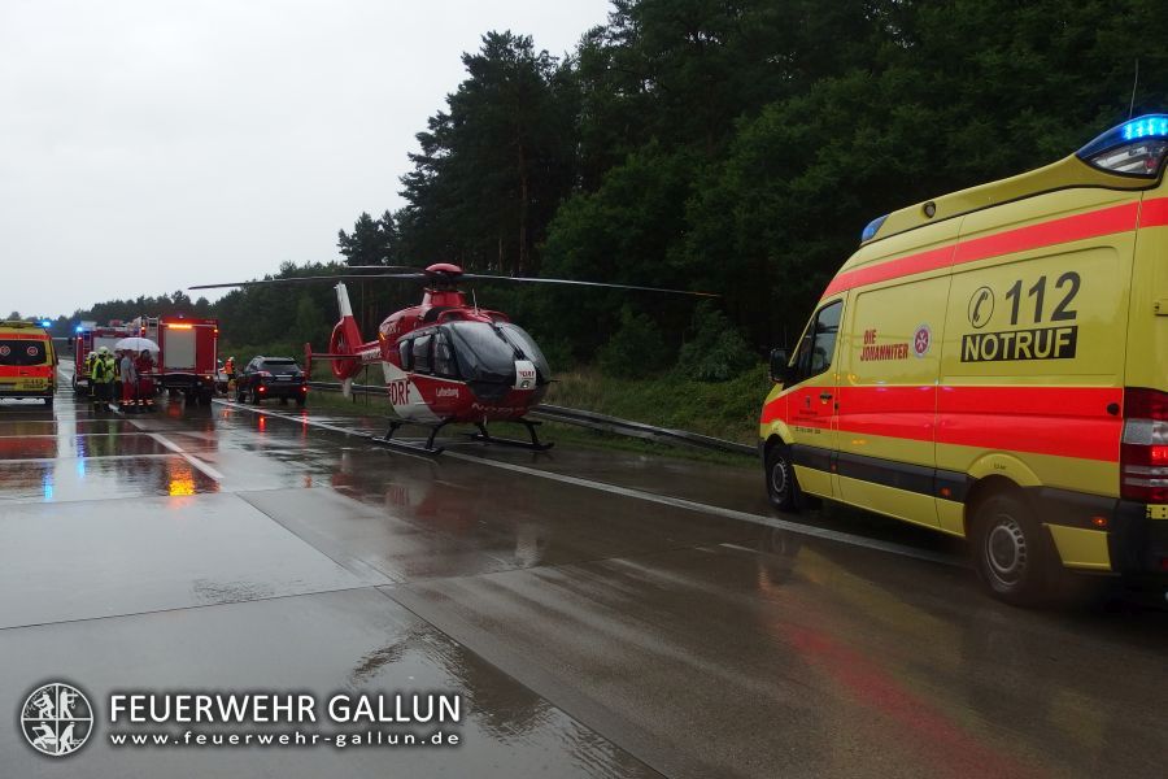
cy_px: 390
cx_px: 584
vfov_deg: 49.6
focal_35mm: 26
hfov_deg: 69.4
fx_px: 843
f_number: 3.2
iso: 100
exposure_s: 1/400
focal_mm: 4.7
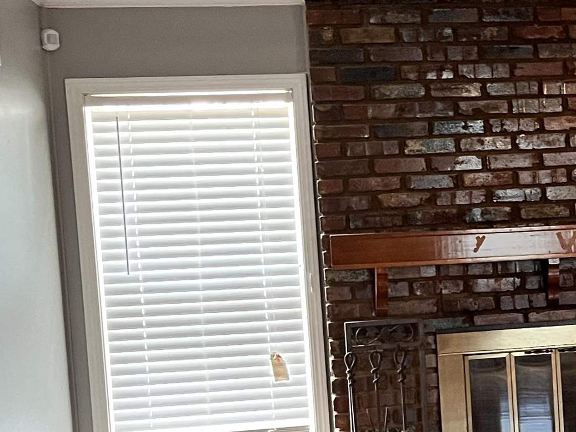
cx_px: 622
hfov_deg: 23.8
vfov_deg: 19.0
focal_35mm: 77
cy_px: 318
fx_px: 1281
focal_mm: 5.1
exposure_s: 1/60
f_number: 1.6
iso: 320
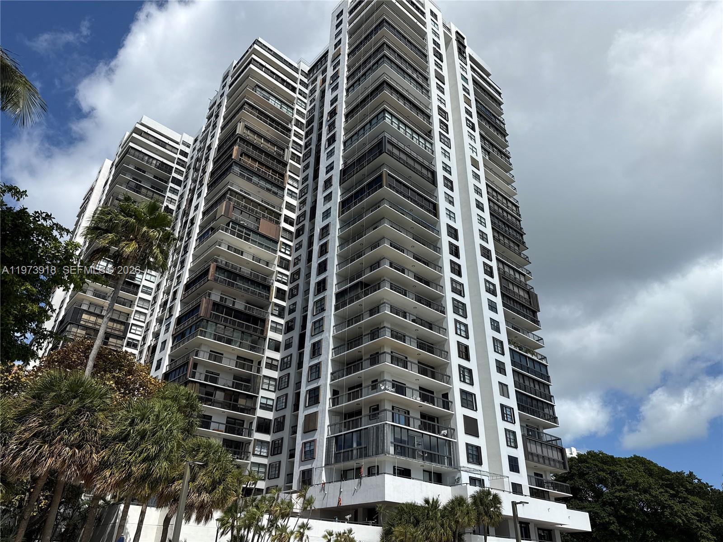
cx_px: 362
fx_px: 501
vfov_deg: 56.8
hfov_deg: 71.6
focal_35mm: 24
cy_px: 271
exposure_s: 1/8130
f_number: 1.78
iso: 80
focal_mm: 6.76
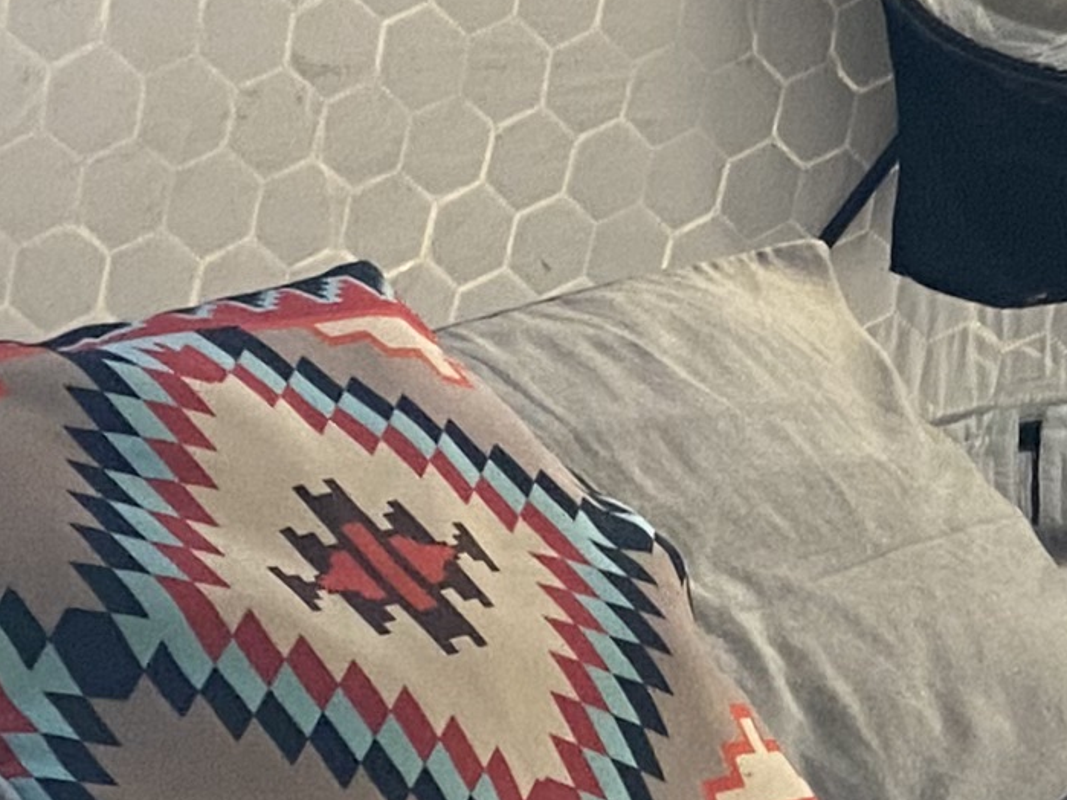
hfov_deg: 12.2
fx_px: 4623
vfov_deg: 9.7
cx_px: 1853
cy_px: 968
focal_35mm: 150
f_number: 1.8
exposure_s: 1/84
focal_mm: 4.25
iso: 125
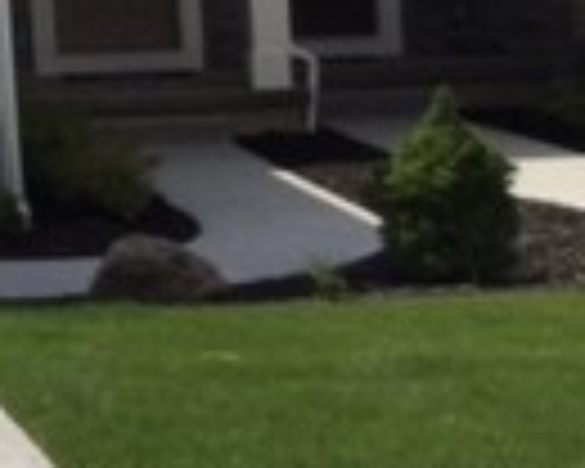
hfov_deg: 11.1
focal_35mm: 149
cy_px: -148
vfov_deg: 10.1
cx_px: -770
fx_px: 2580
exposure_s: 1/1733
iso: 25
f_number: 2.4
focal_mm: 3.3
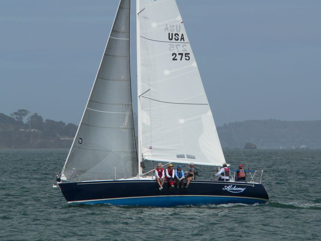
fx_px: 4006
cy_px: 120
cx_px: 160
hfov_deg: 4.6
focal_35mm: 432
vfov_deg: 3.4
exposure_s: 1/800
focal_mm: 72
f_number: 5.6
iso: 80
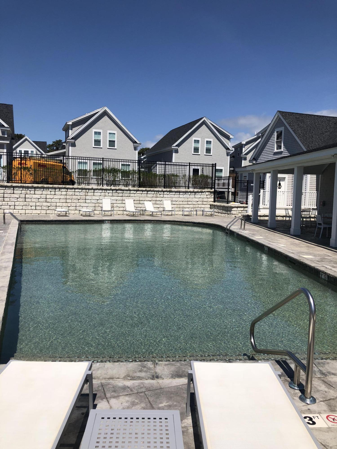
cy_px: 224
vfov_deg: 63.4
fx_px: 363
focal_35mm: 28
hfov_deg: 49.7
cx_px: 168
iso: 25
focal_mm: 4
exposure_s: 1/3436
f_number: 1.8
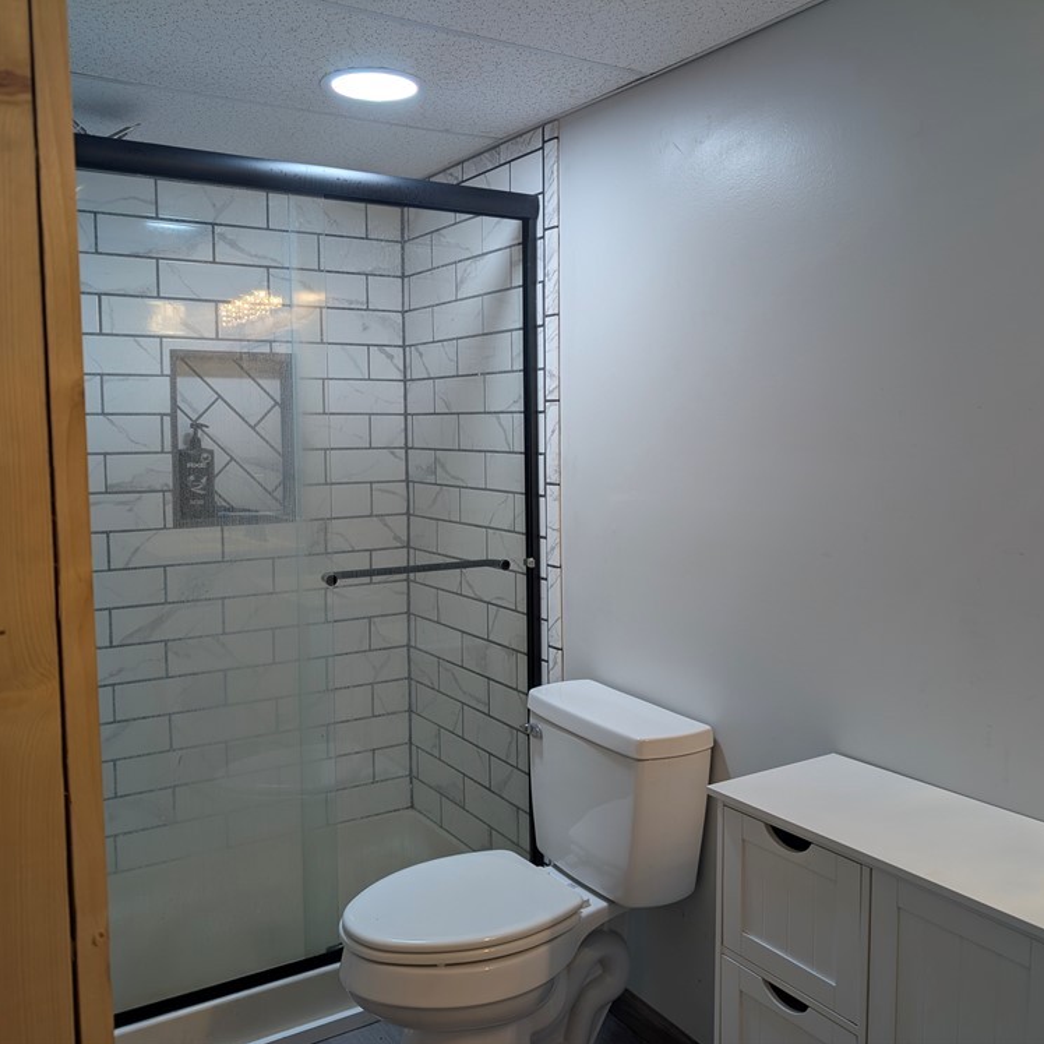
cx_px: 524
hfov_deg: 55.6
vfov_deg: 55.6
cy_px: 511
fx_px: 990
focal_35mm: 29
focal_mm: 6.9
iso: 23
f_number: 1.68
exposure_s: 1/192
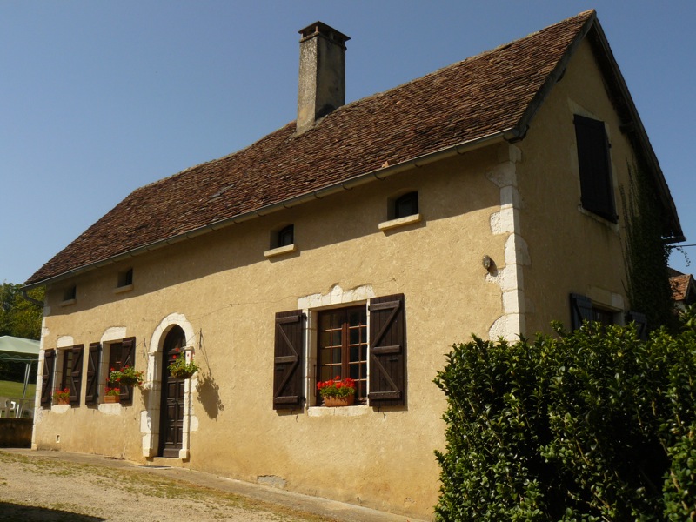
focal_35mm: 36
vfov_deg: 39.7
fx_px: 724
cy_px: 261
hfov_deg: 51.4
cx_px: 348
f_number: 6.3
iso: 100
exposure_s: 1/400
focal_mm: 6
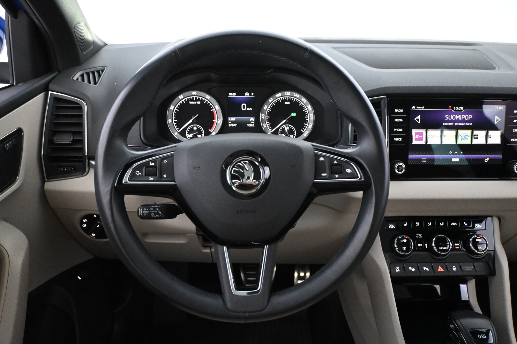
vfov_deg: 47.9
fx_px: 388
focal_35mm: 27
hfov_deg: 67.4
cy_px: 172
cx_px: 258
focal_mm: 18
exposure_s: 1/60
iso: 7200
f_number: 3.5
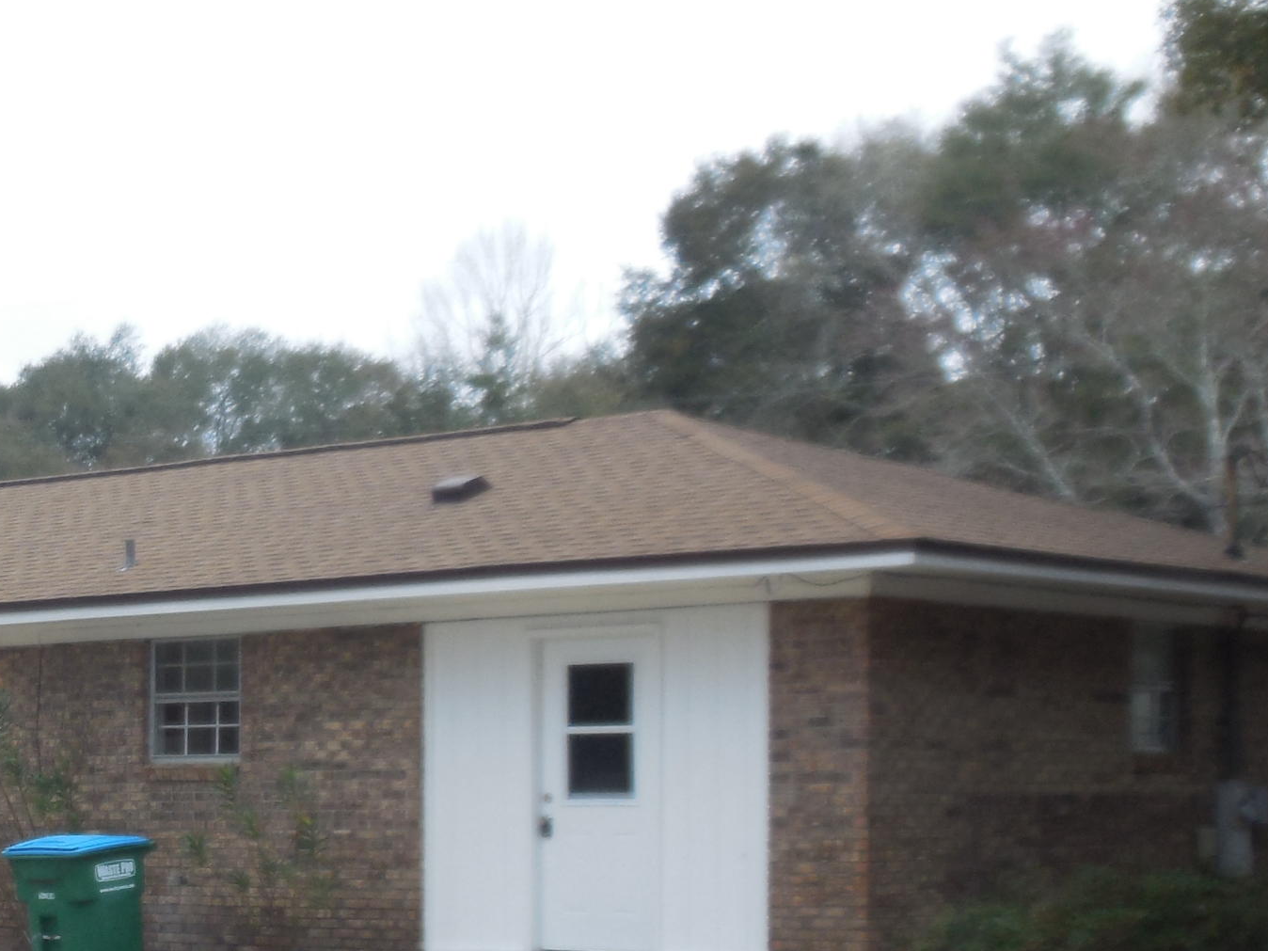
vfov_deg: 16.3
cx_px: -61
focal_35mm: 89
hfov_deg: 21.1
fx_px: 3260
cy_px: 927
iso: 125
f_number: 3.6
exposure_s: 1/400
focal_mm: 7.1
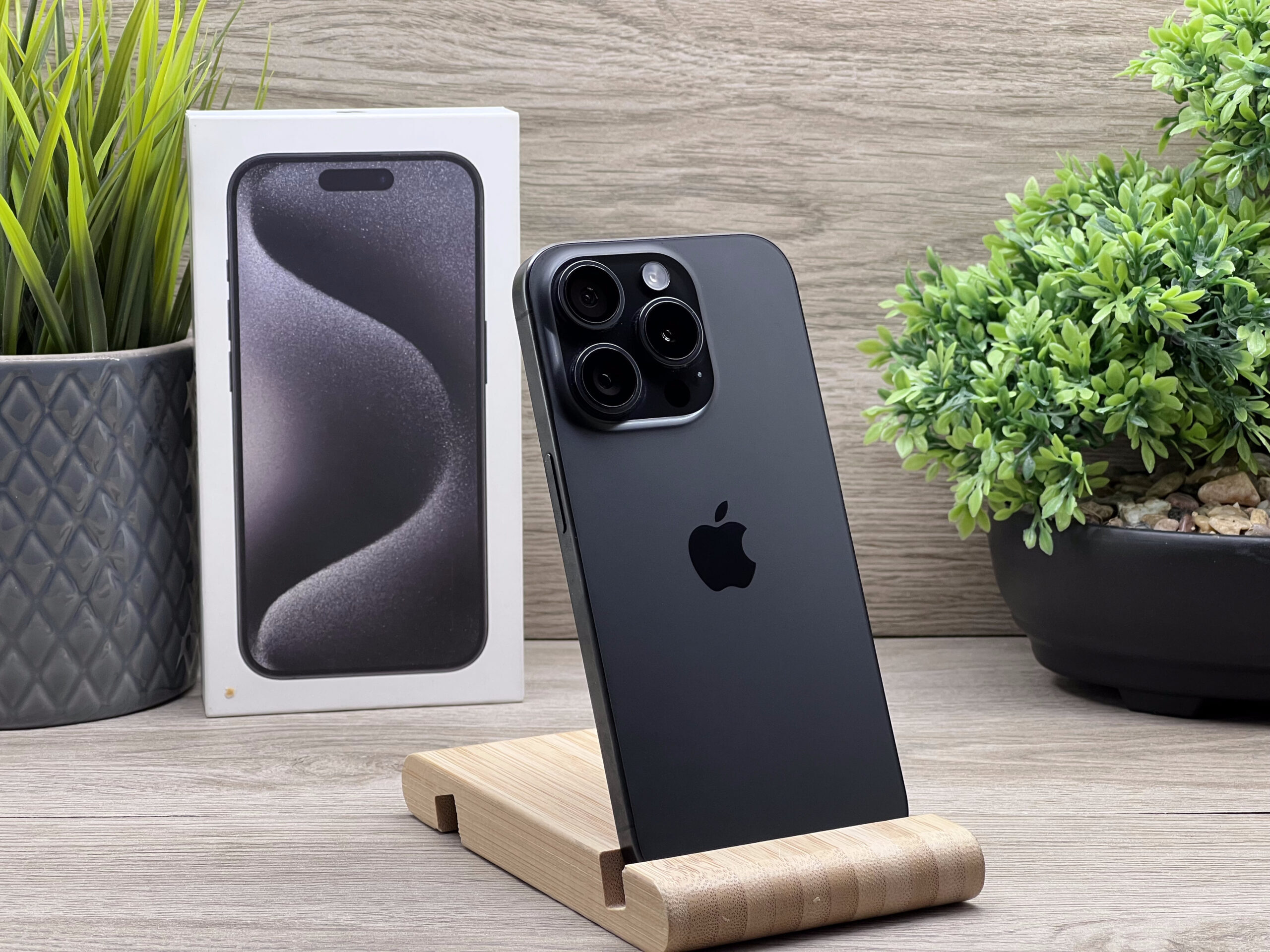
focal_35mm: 77
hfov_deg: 25.3
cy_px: 476
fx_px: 2825
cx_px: 635
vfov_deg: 19.1
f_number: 2.8
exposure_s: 1/100
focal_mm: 9
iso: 100
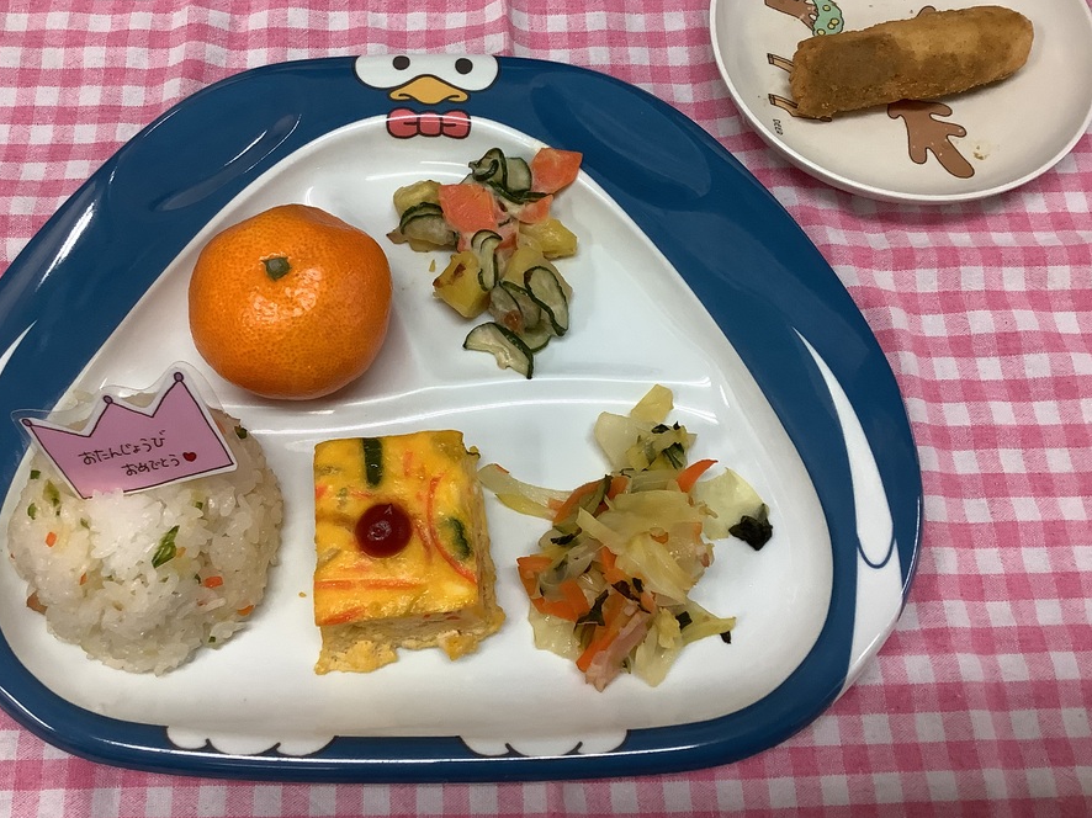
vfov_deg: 40.6
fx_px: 1104
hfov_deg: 52.5
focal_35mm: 35
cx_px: 478
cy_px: 358
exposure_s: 1/120
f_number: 2.4
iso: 100
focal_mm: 3.3
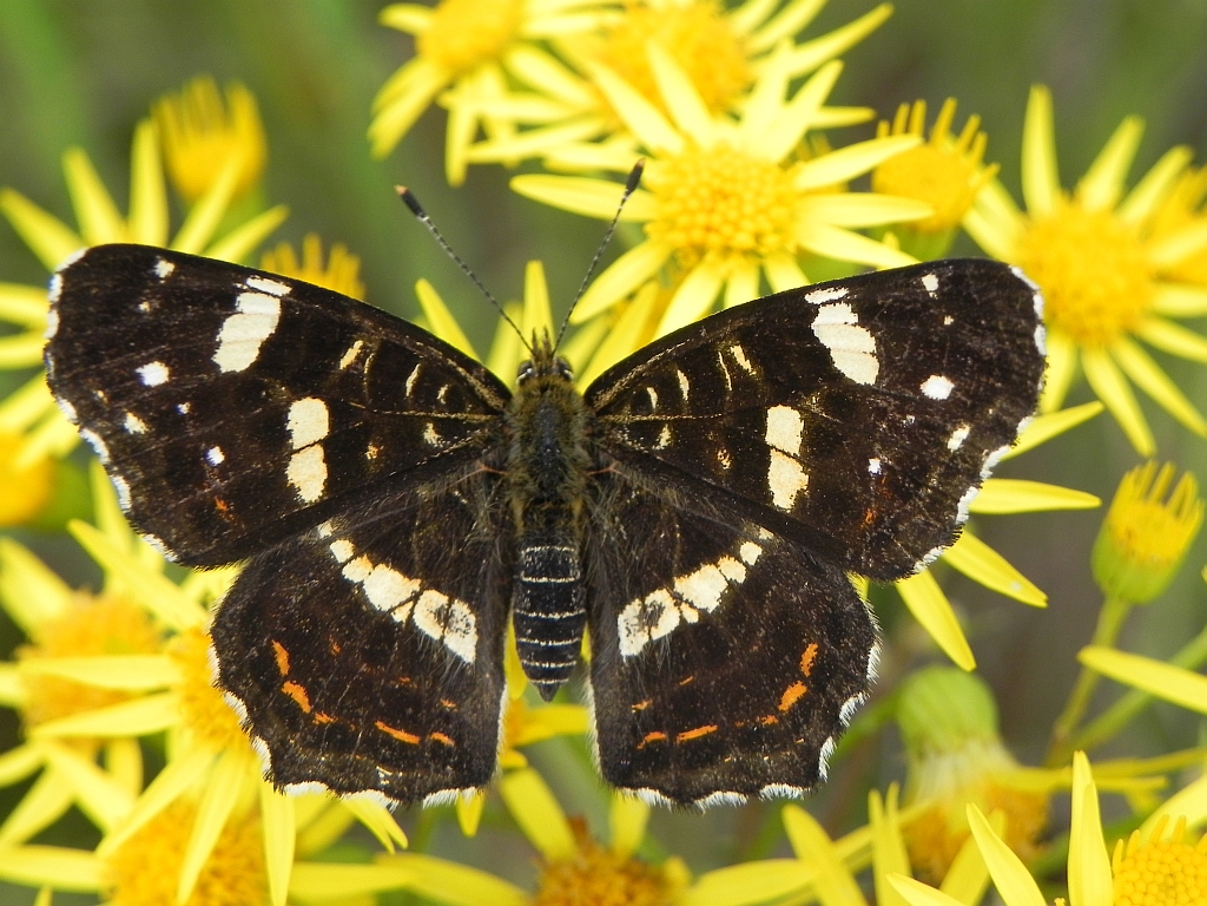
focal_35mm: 95
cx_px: 604
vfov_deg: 15.6
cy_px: 453
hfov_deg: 20.7
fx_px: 3312
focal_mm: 16.9
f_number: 4
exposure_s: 1/480
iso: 160
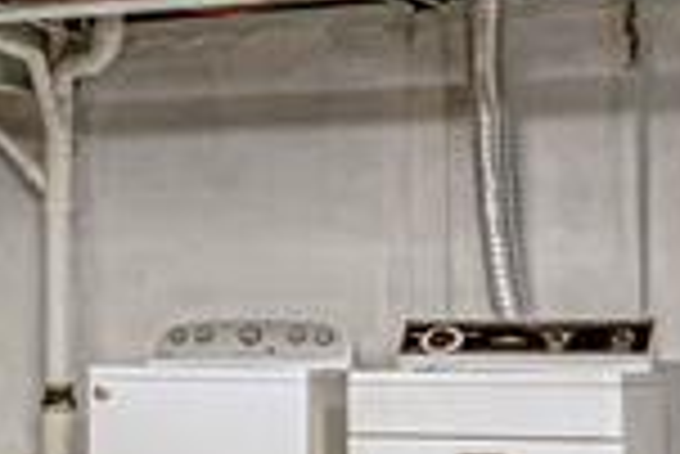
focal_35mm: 115
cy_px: 420
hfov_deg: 15.3
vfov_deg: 11.8
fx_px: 2174
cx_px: -558
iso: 1250
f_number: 4
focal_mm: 16
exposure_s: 1/400
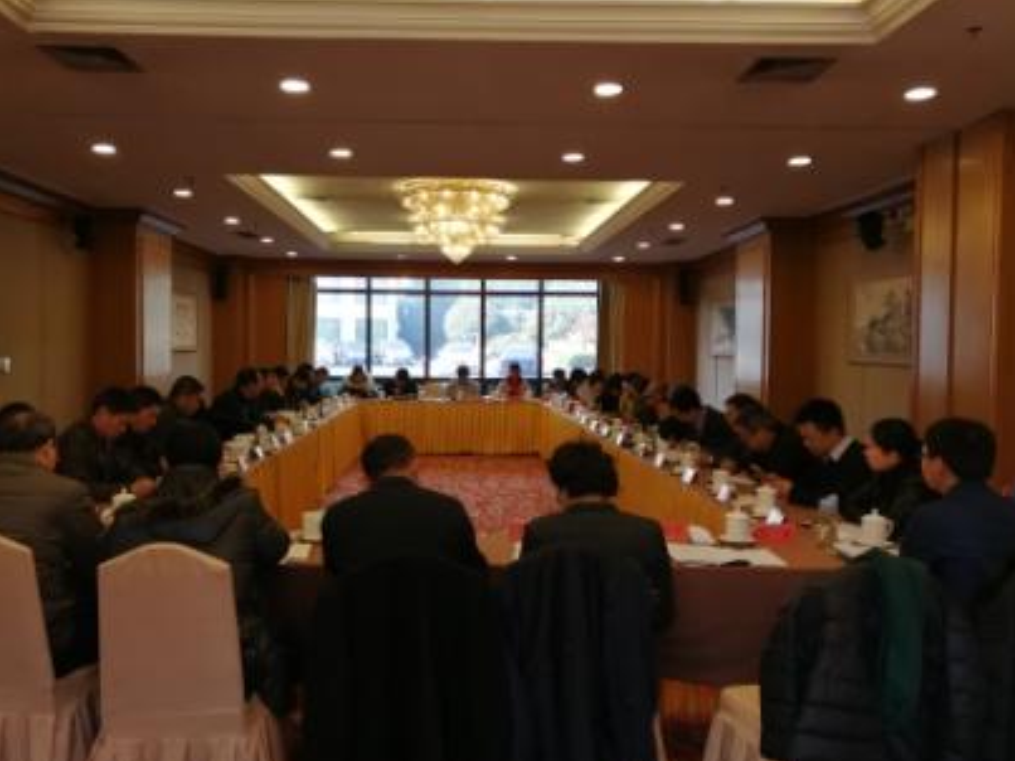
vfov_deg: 46.8
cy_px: 375
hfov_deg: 59.9
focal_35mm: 30
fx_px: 879
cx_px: 479
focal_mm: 3.95
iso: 125
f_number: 1.8
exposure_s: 1/50
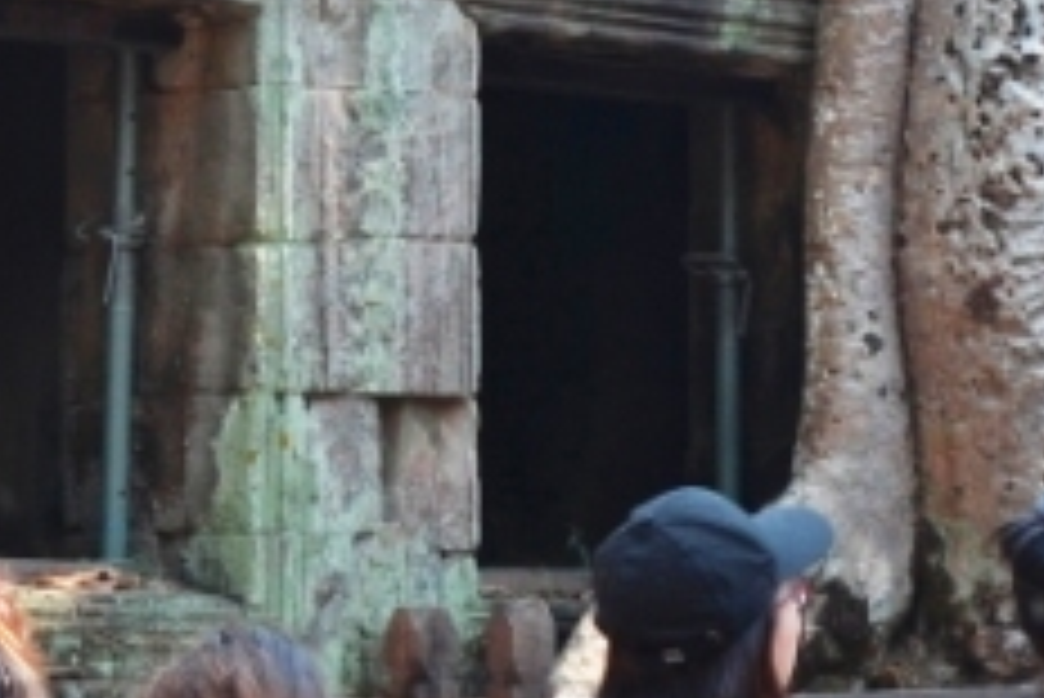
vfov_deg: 7.9
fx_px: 4991
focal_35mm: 172
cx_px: 760
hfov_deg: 11.9
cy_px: -38
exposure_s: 1/125
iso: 220
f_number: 5.6
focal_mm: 26
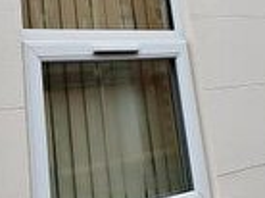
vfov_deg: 19.8
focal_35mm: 66
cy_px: -82
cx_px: 106
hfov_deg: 29.4
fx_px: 504
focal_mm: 2.2
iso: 50
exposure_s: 1/153
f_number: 2.2
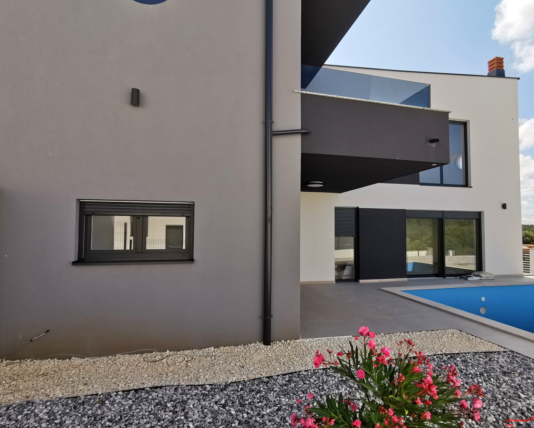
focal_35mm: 20
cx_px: 280
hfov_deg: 80.3
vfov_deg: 68.1
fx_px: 316
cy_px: 217
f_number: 2.2
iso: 50
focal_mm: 2.35
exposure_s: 1/720
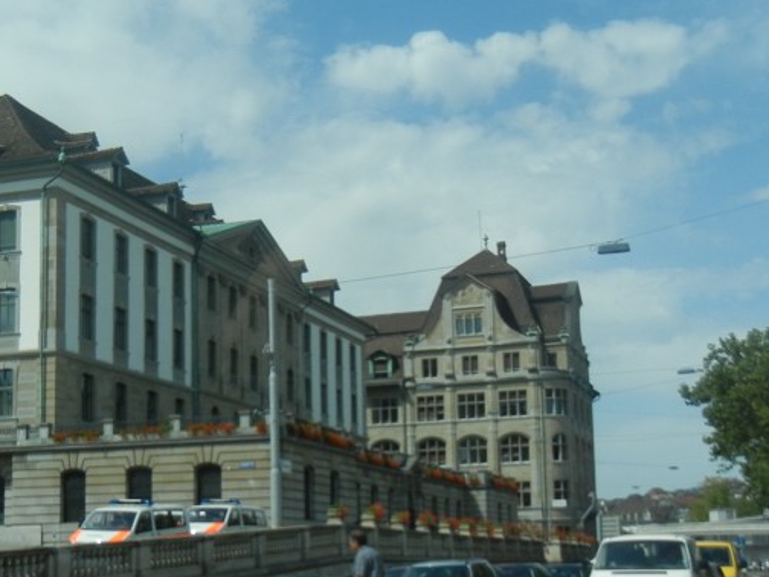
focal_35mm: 61
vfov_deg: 23.9
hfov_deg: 31.6
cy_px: 385
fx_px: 1355
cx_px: 294
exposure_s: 1/512
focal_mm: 5.4
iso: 160
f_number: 7
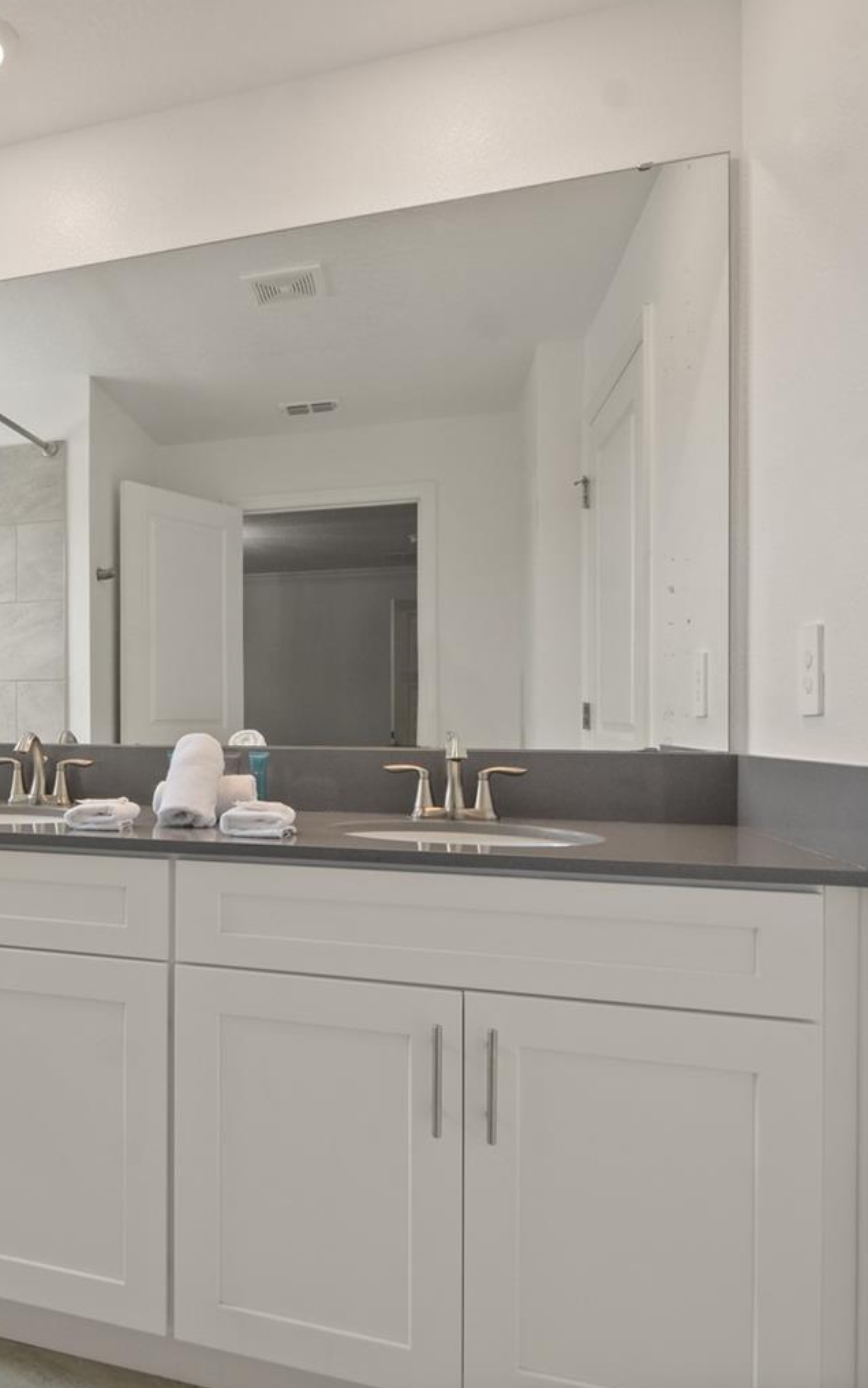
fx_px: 908
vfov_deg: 74.8
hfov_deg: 45.2
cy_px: 687
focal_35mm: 24
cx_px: 52
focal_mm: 10
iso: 200
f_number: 8
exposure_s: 1/8
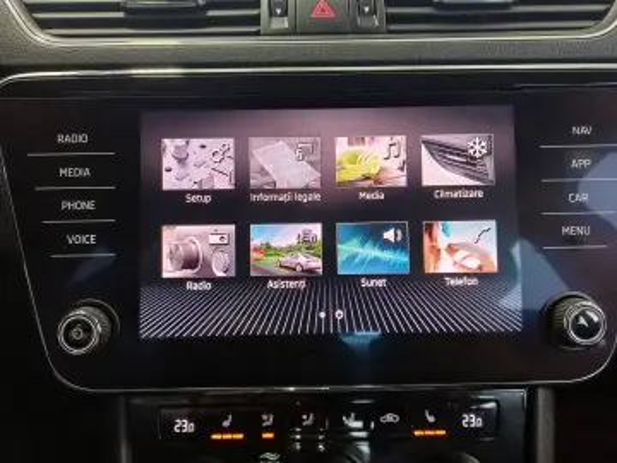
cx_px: 308
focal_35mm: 25
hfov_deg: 69.4
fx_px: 446
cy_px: 232
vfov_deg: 54.9
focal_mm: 4.65
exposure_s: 1/50
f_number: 1.8
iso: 160
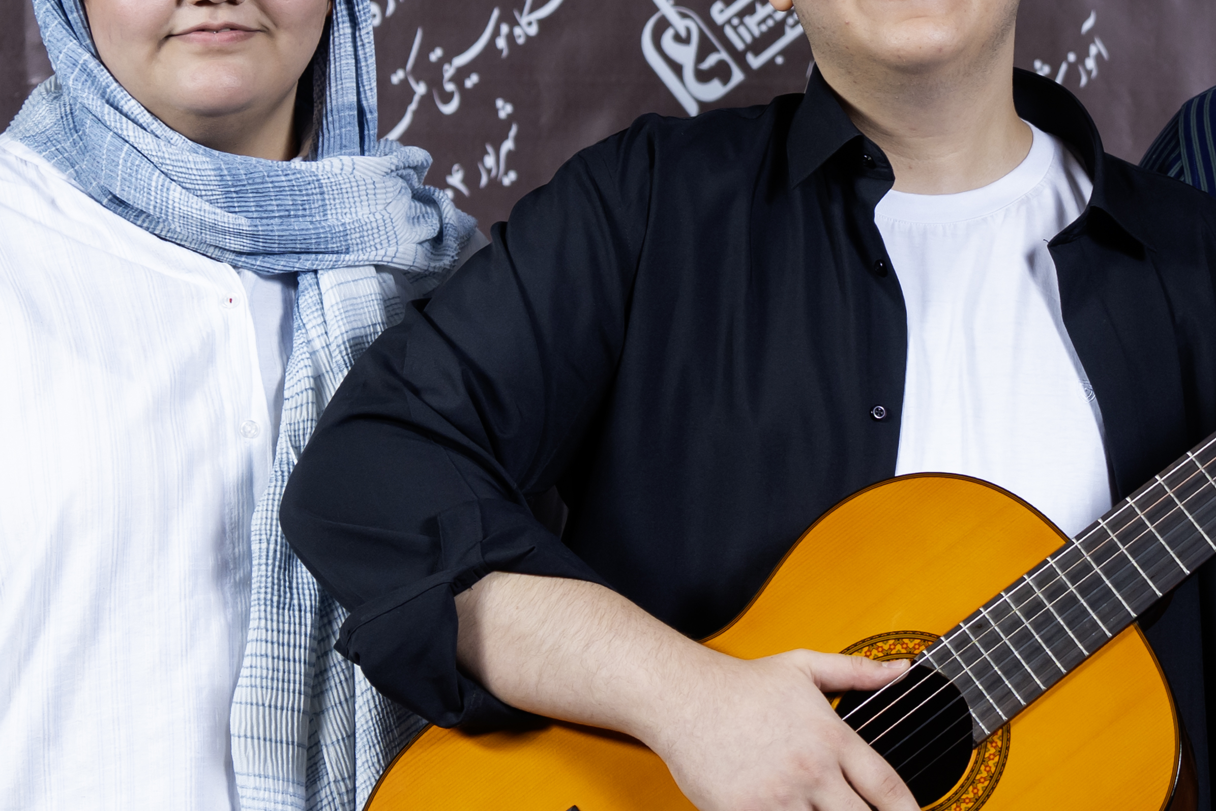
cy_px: 552
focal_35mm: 143
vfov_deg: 9.6
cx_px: 1133
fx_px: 4830
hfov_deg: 14.2
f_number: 4
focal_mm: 57
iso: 320
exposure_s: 1/125
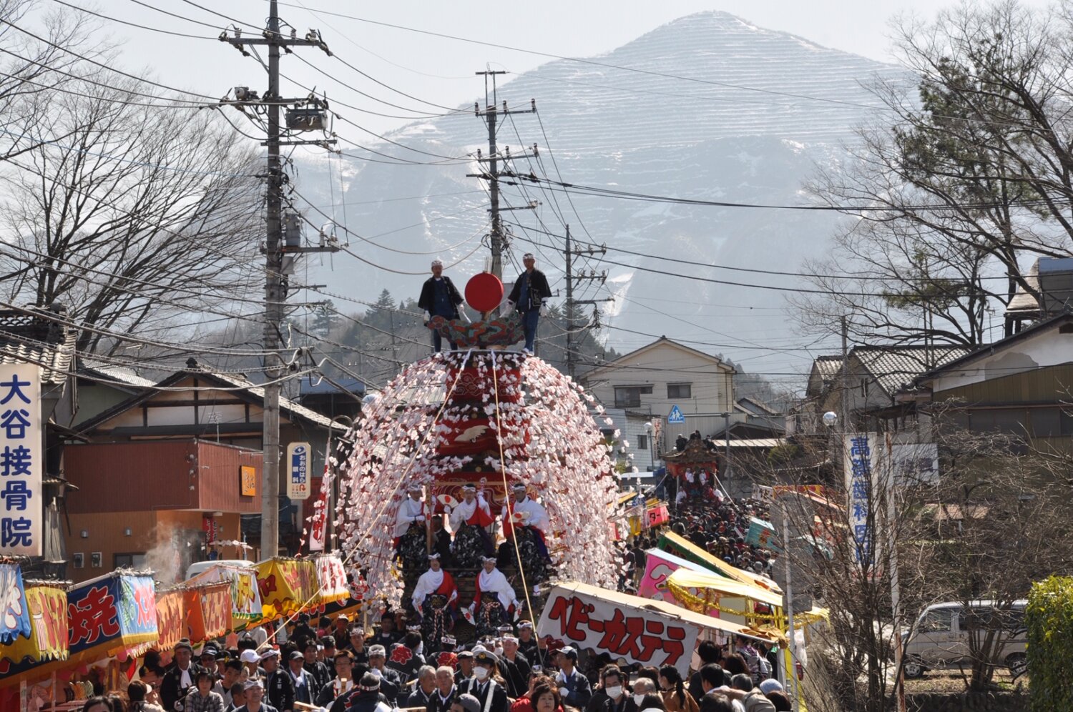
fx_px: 3125
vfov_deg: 13.0
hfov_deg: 19.5
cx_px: 536
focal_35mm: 105
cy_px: 356
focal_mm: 70
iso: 200
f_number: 11
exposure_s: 1/200
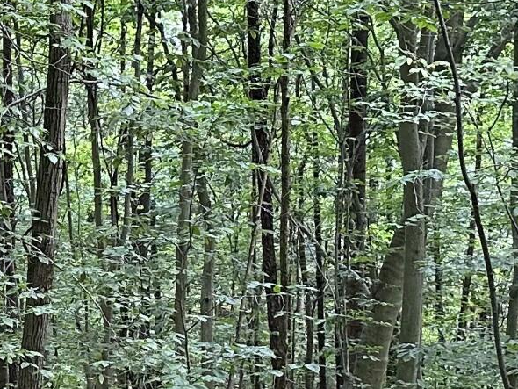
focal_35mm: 122
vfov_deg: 12.1
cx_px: -17
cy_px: 290
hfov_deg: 15.8
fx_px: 1826
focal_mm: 6.86
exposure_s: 1/61
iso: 250
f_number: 1.78
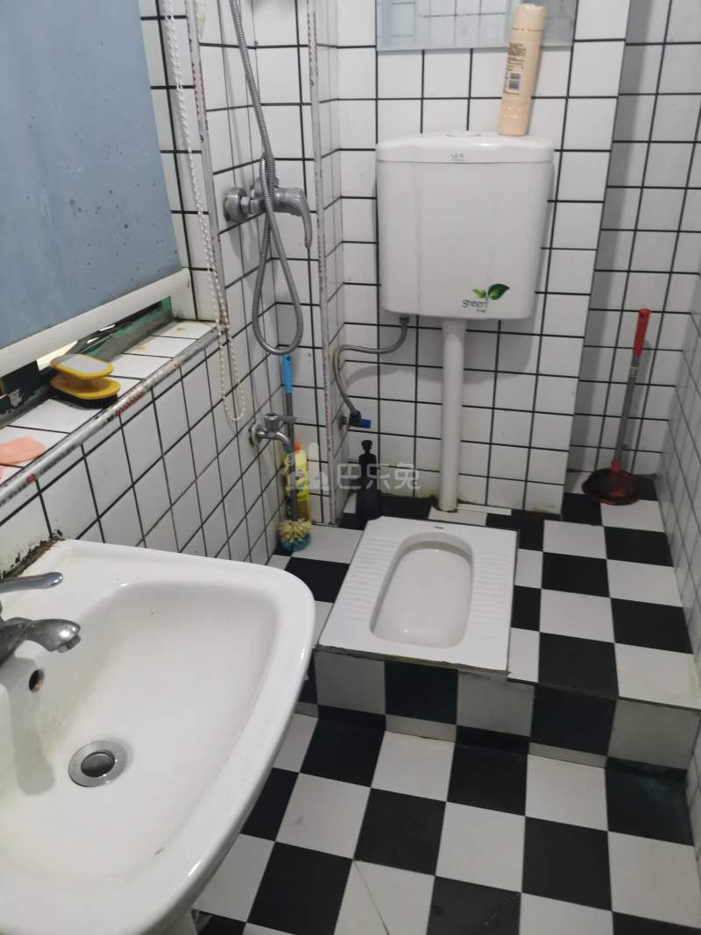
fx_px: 729
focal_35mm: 27
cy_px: 468
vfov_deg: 65.3
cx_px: 350
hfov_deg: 51.3
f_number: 1.6
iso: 400
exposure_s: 1/33.3
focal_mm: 5.56
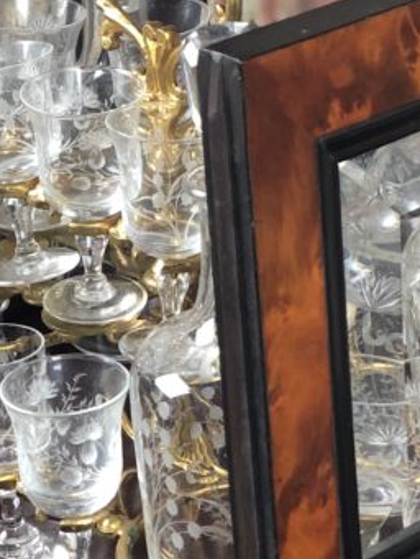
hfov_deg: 9.5
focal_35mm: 156
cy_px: 141
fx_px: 2522
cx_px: 392
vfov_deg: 12.6
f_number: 2.4
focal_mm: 6
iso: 100
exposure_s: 1/33
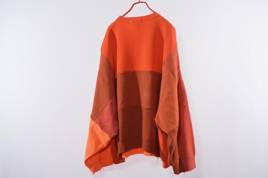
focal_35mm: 60
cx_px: 134
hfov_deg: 33.5
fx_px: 446
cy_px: 89
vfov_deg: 22.5
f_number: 4
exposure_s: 1/60
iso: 800
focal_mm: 40
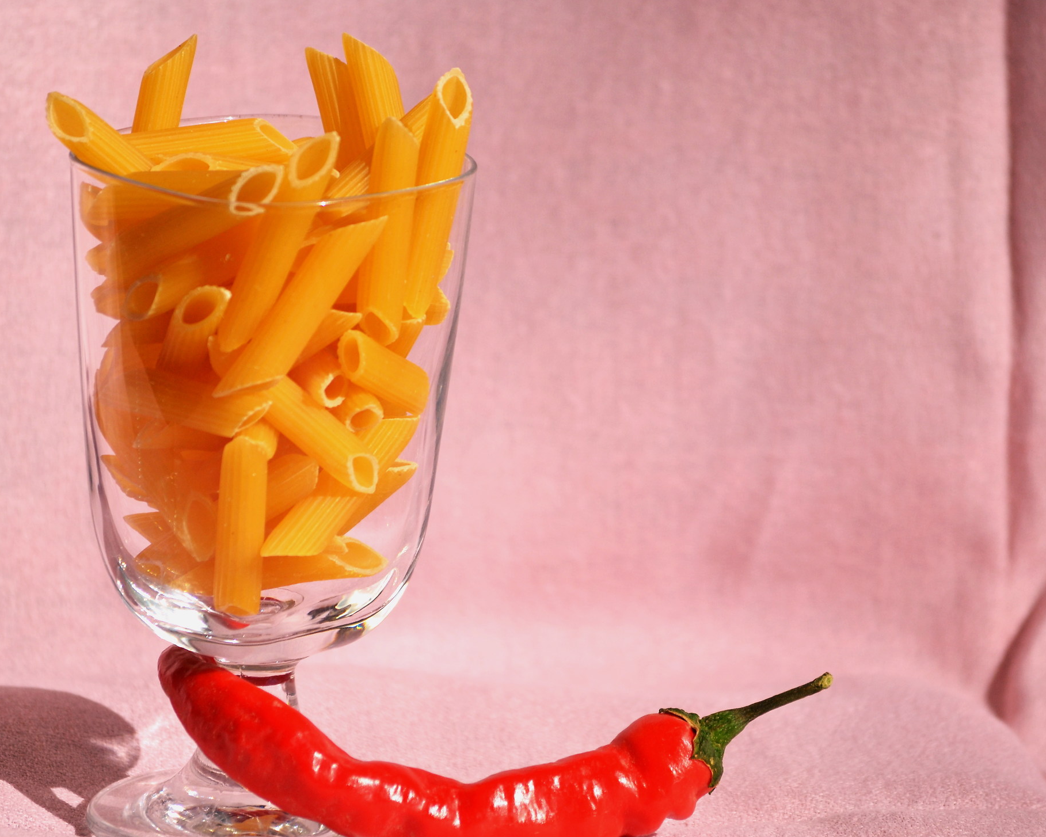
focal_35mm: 270
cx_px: 598
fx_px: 8348
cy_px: 440
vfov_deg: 5.7
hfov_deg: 7.2
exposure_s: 1/1250
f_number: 5
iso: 500
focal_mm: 145
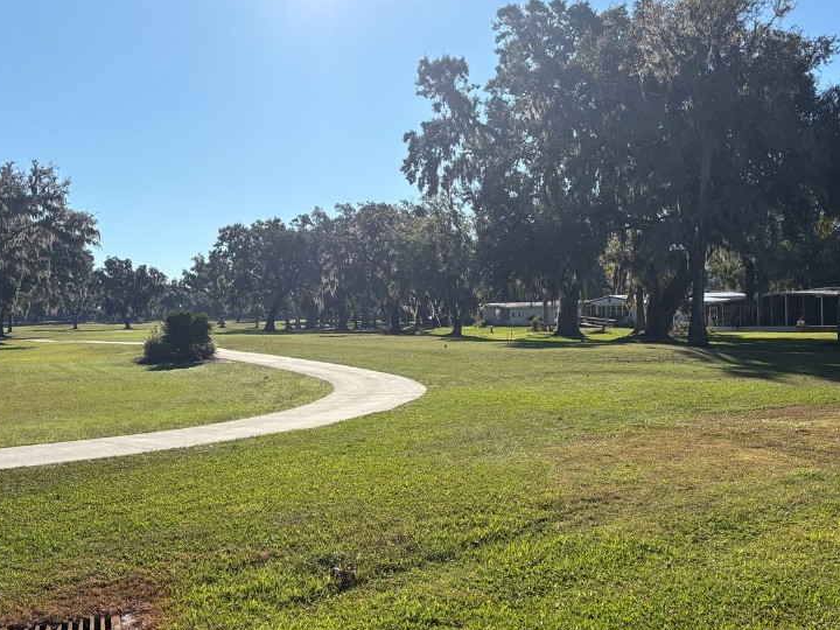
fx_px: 898
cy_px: 335
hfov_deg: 50.1
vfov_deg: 38.7
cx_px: 394
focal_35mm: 37
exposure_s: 1/5814
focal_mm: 5.96
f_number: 1.6
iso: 50
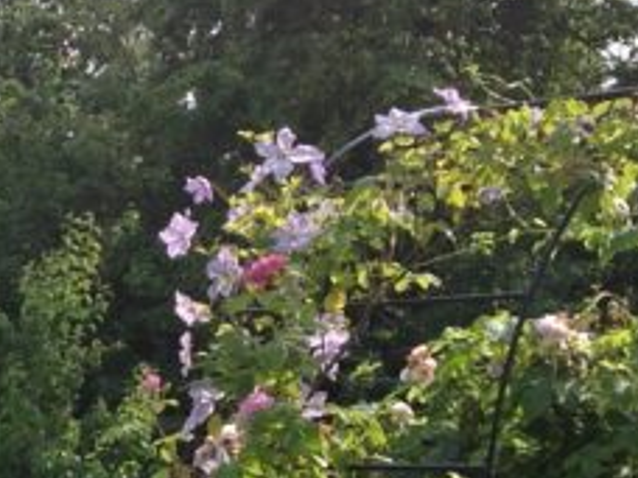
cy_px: 765
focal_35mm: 157
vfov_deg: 9.2
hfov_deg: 11.7
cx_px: -462
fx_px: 2894
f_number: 2.4
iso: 50
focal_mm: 4.28
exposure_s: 1/817
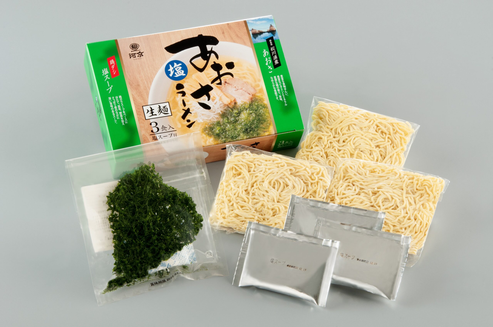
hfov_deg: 17.1
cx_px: 246
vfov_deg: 11.4
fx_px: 1641
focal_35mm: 120
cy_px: 164
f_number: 22
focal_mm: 80
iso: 200
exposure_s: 1/100
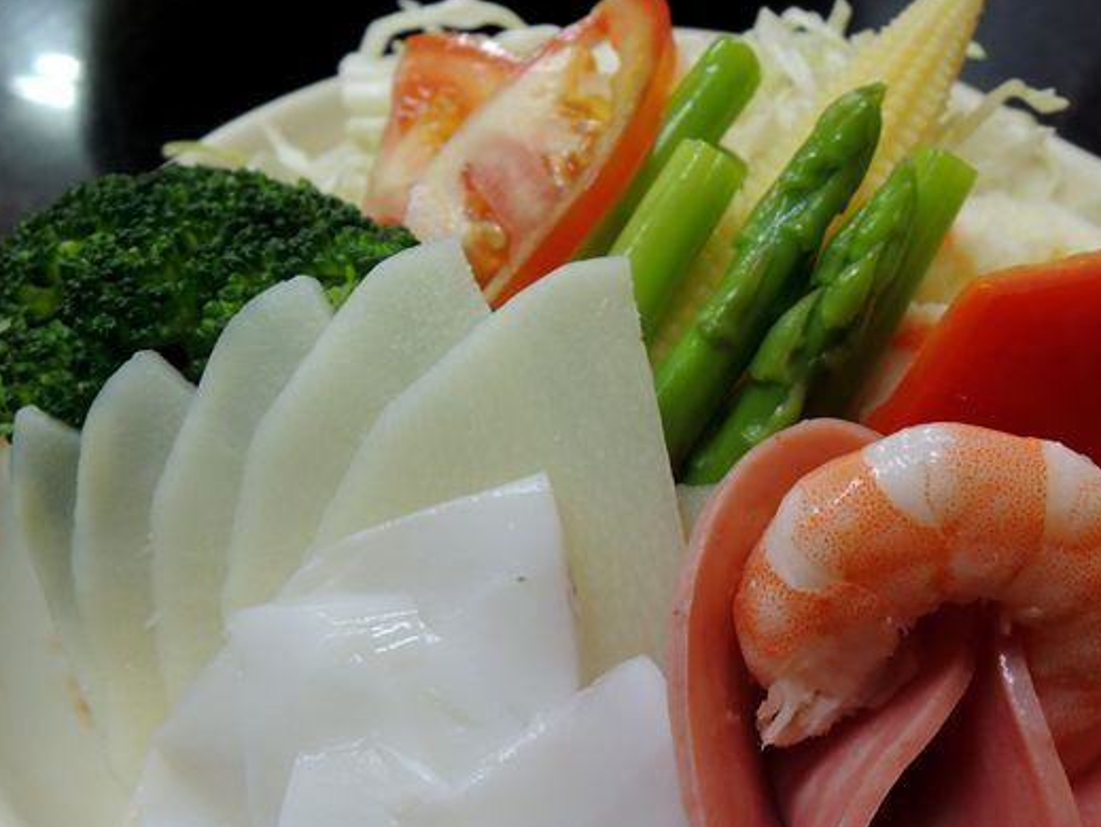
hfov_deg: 48.8
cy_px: 542
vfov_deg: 37.4
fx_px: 1209
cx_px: 628
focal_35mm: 38
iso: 220
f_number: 2.8
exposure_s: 1/30
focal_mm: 4.3
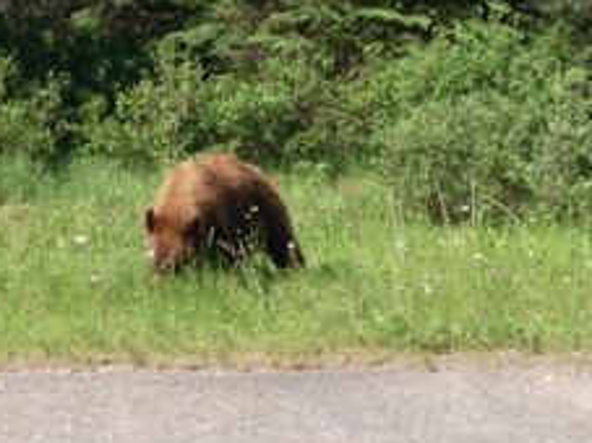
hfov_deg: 21.1
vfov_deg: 15.8
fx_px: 1590
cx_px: 321
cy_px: 143
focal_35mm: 93
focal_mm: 4.12
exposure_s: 1/775
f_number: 2.4
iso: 50
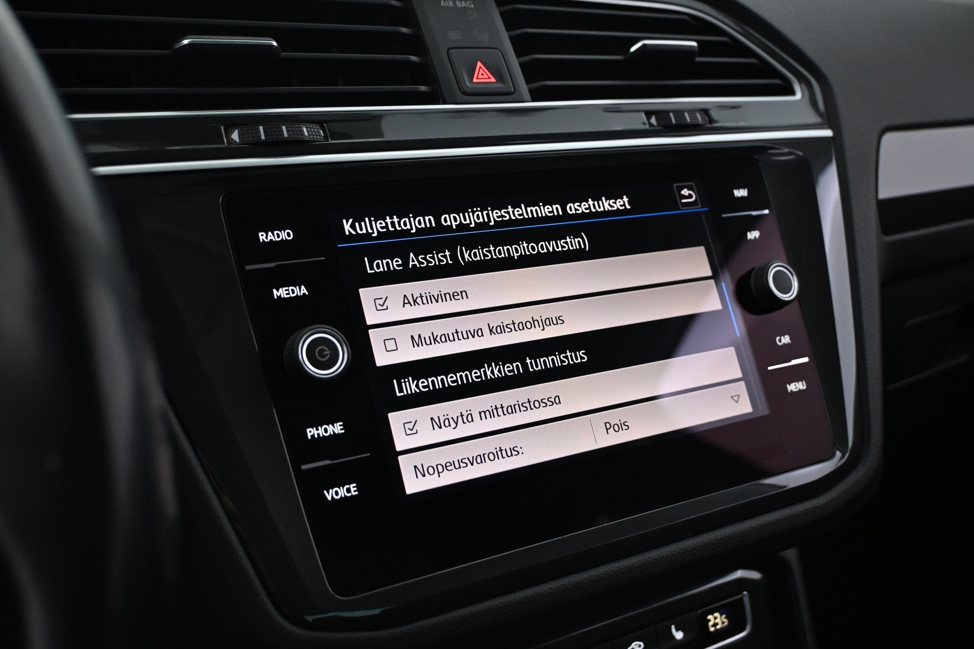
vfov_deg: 36.9
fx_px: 974
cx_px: 487
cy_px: 324
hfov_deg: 53.1
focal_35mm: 36
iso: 2000
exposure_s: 1/40
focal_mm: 24
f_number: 4.2
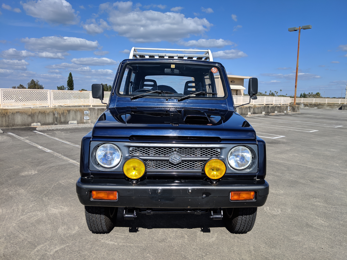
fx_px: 271
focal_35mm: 27
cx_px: 174
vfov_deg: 51.4
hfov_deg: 65.3
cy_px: 130
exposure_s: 1/3906
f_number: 1.8
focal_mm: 4.44
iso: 61
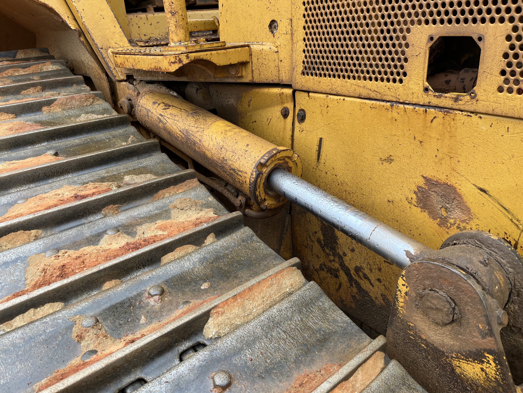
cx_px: 262
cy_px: 196
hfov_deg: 67.3
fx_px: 393
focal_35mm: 26
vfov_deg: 53.1
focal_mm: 5.1
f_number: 1.6
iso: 40
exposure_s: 1/157
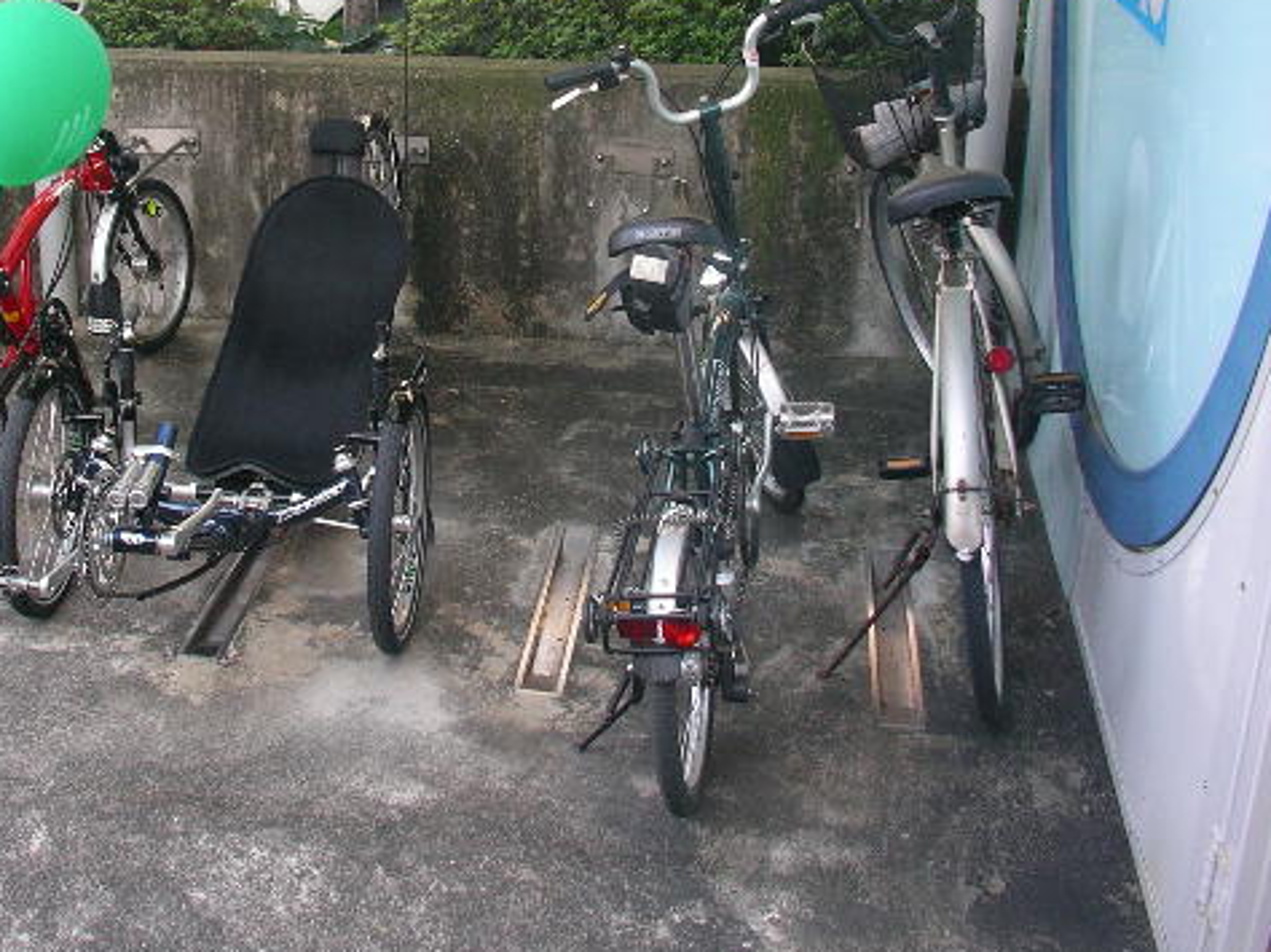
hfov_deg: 37.8
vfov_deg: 29.0
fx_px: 1835
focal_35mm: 50
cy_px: 346
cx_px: 416
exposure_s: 1/60
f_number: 2.8
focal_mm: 5.7
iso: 100
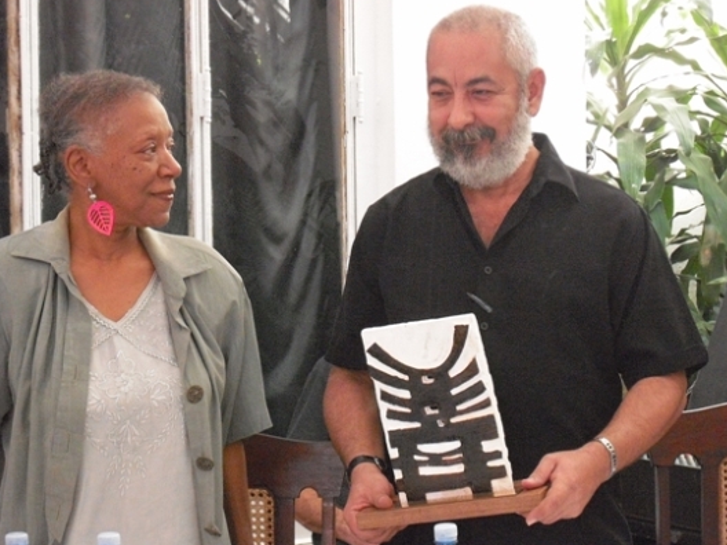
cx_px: 374
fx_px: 2037
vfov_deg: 15.2
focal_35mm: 97
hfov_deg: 20.2
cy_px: 264
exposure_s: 1/100
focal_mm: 15.3
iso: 800
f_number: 4.7
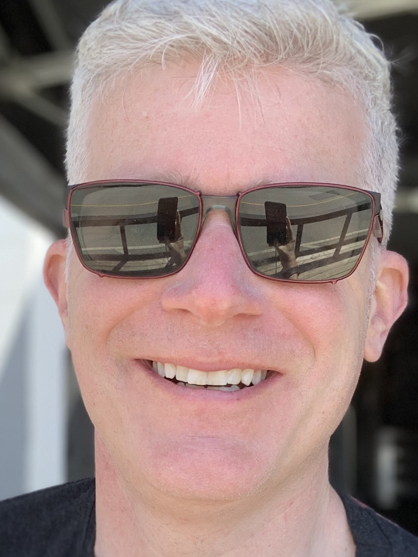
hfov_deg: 21.8
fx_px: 1079
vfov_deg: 28.5
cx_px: 115
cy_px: 418
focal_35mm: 67
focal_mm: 2.87
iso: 16
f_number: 2.2
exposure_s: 1/262
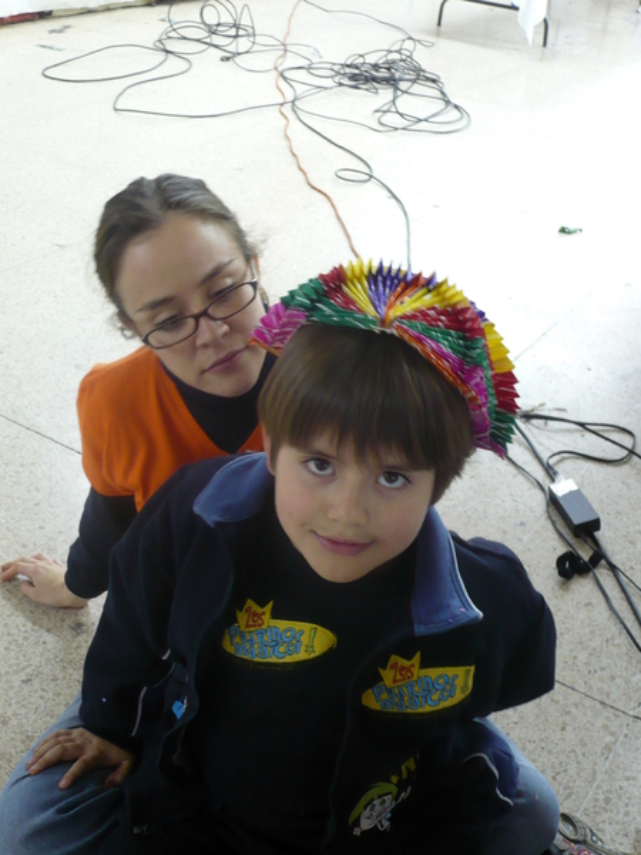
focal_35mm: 45
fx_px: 1111
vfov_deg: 42.1
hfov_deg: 32.2
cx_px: 320
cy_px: 428
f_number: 3.2
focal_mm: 7.5
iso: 200
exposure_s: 1/4
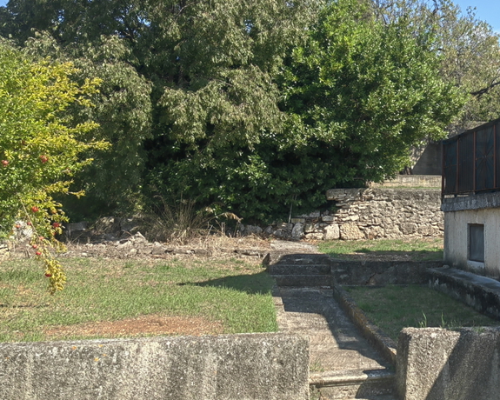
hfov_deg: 32.2
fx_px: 814
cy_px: 169
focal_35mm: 55
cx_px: 468
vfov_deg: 27.6
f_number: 1.8
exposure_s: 1/1577
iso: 50
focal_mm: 5.54
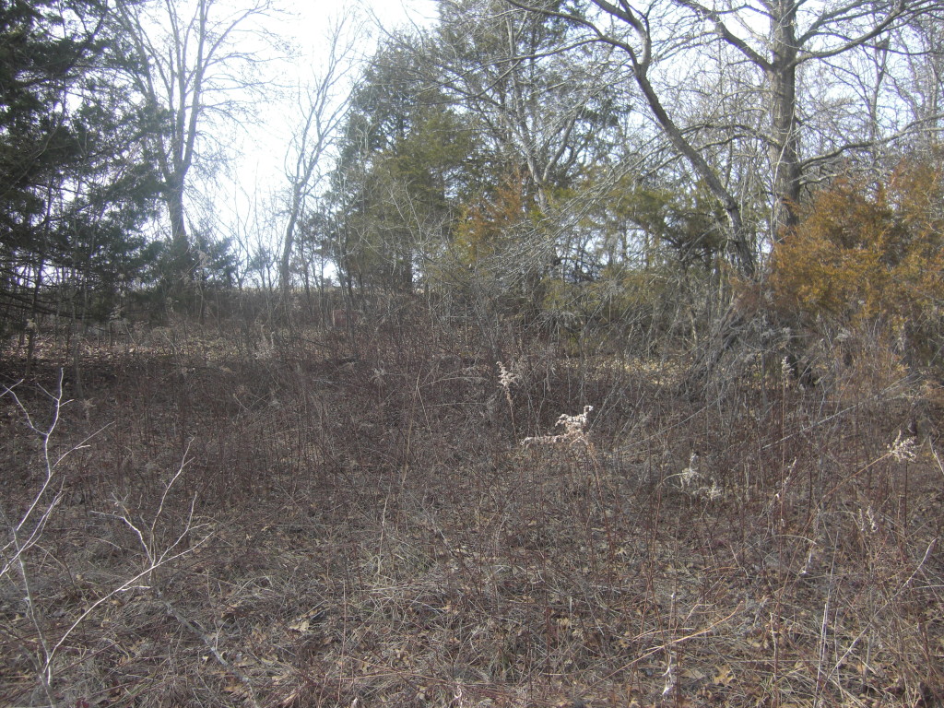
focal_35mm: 28
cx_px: 472
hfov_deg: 63.4
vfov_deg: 49.7
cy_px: 354
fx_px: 764
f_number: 2.6
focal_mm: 4.9
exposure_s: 1/250
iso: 50
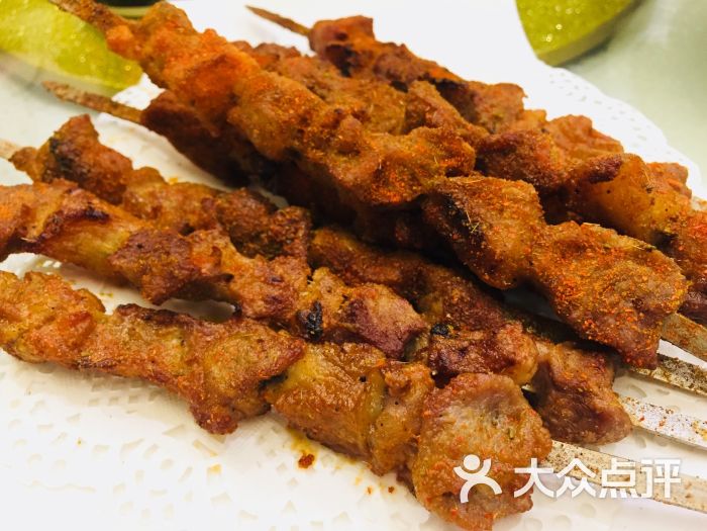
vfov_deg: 48.2
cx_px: 354
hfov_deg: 61.7
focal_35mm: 29
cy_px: 266
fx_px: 592
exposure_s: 1/33
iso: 200
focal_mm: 4.15
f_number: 2.2
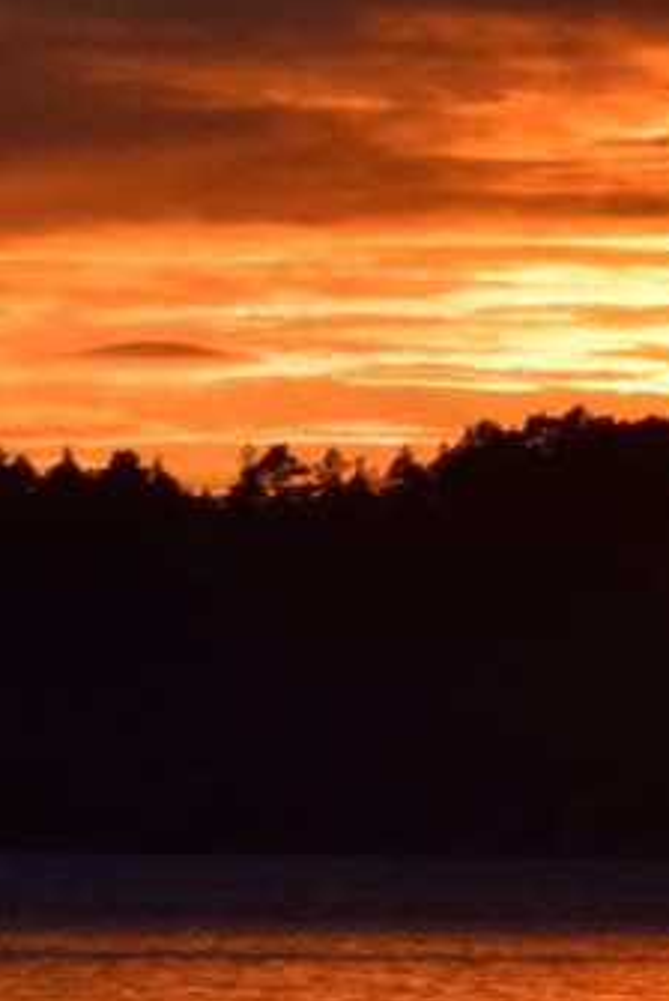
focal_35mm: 481
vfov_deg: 4.3
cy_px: 305
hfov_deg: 2.8
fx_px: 13379
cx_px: 1335
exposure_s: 1/640
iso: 200
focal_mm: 70
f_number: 11
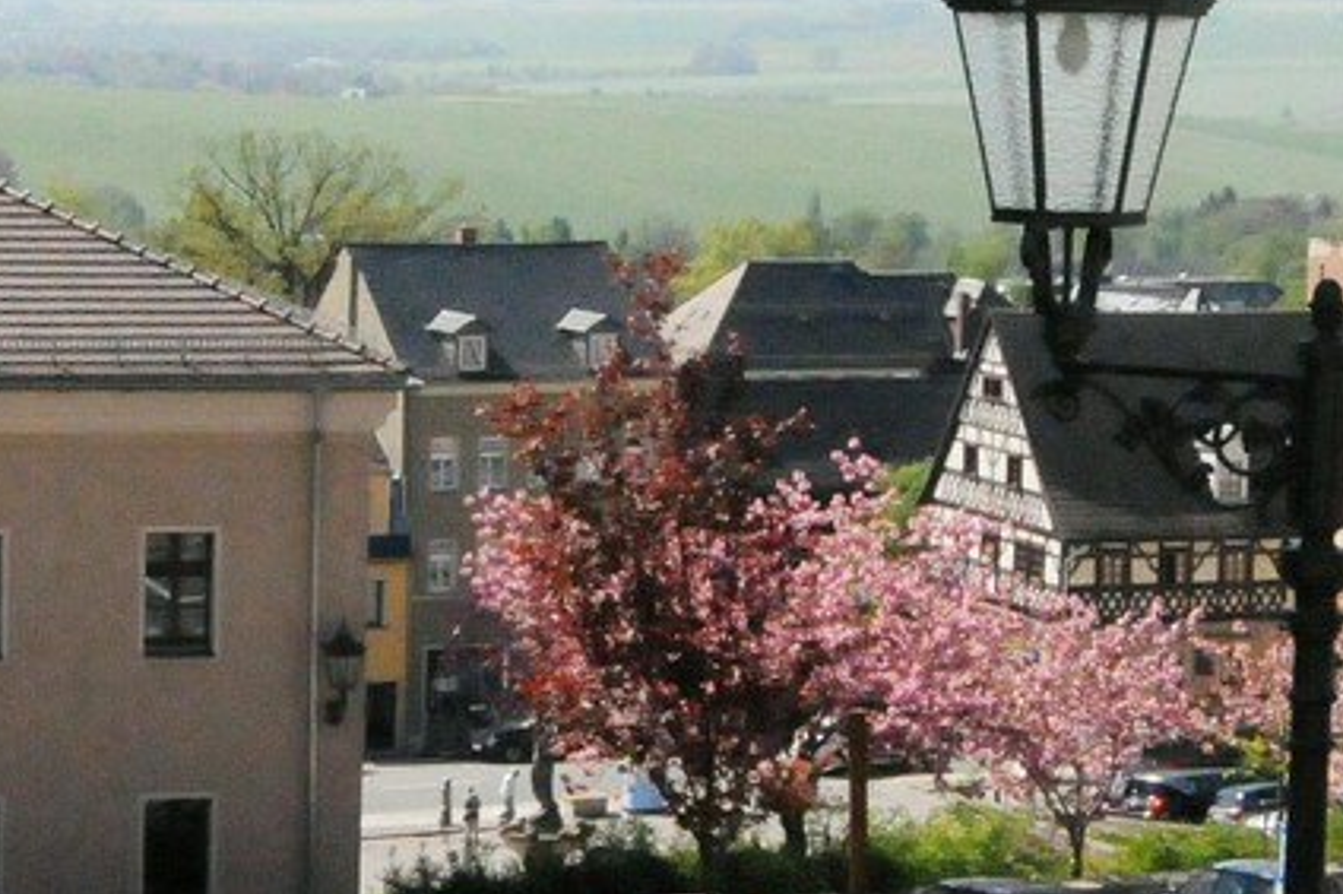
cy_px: 507
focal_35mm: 115
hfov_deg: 17.8
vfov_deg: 11.9
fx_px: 4287
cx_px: 526
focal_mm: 20
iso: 3200
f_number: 18
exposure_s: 1/1250
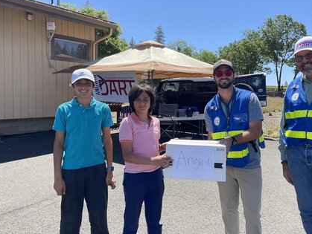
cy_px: 112
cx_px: 175
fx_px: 280
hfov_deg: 58.1
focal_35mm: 31
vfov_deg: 45.5
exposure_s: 1/2092
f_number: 1.6
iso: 32
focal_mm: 4.2
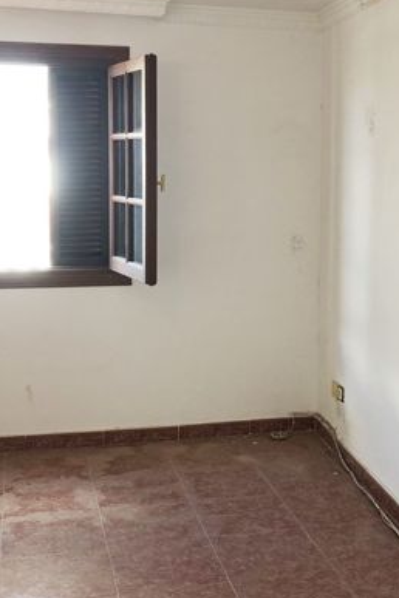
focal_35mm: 53
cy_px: 249
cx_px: 296
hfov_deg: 25.2
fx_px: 881
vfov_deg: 37.4
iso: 32
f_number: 1.8
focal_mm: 3.99
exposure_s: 1/33
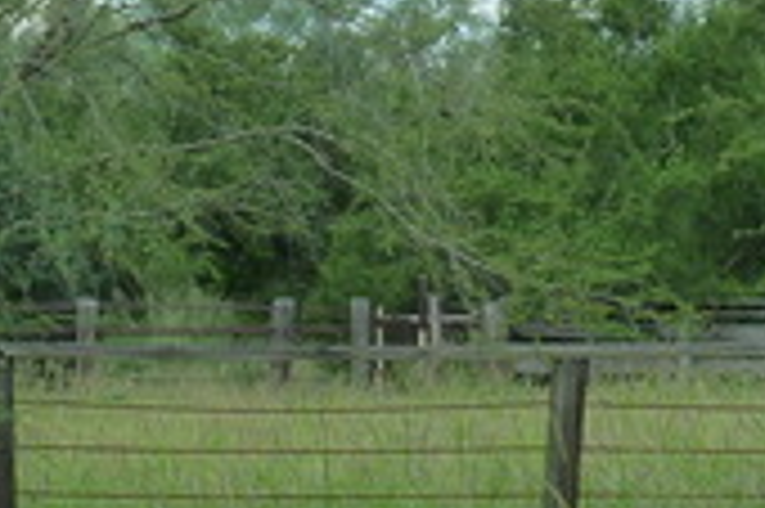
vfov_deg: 7.3
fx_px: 3991
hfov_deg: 10.9
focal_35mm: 188
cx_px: 284
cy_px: 261
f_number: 4
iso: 160
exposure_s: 1/250
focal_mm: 7.9
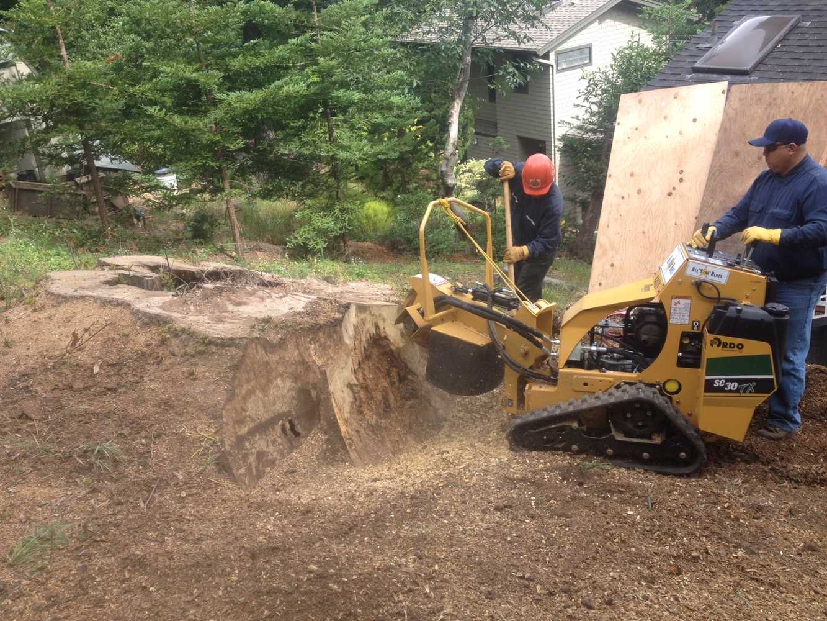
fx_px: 836
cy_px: 310
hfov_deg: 52.6
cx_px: 414
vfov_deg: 40.7
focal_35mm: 35
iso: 50
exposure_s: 1/295
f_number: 2.4
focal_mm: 4.28
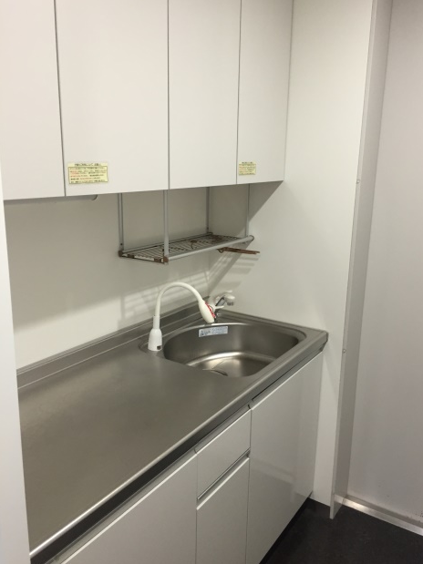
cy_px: 276
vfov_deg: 60.0
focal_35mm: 30
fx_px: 489
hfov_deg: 46.8
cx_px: 217
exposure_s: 1/30
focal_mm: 4.15
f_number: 2.2
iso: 100
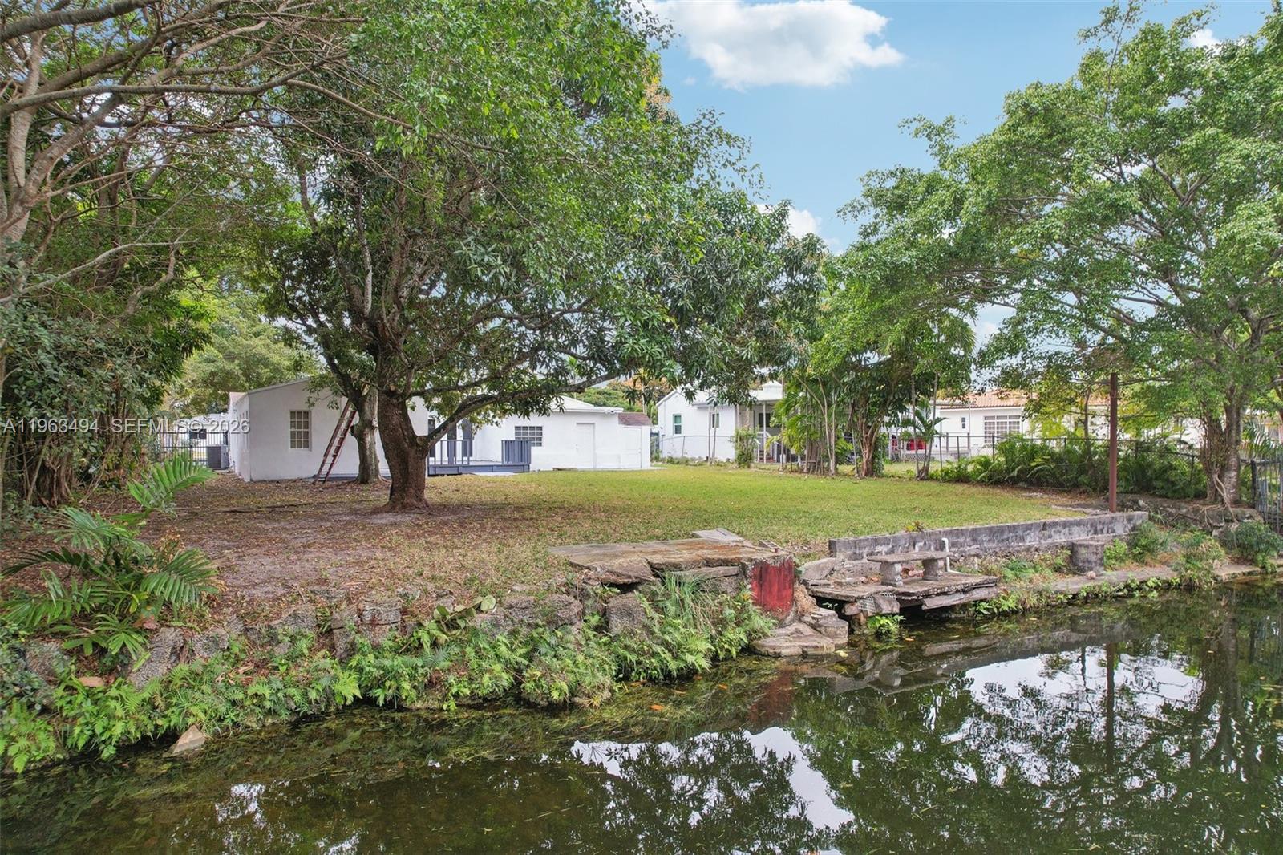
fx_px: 784
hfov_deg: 78.6
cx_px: 642
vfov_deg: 57.2
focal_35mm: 22
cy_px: 428
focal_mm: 8.4
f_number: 2.8
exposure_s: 1/180
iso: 100
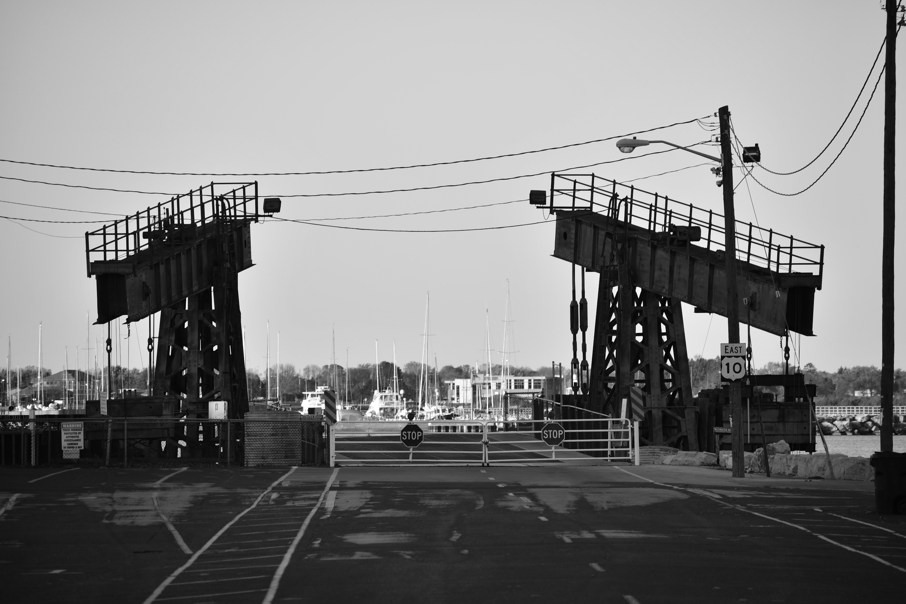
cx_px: 453
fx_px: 6040
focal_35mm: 240
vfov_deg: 5.7
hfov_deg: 8.6
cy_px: 302
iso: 125
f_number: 5
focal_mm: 160
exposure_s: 1/320
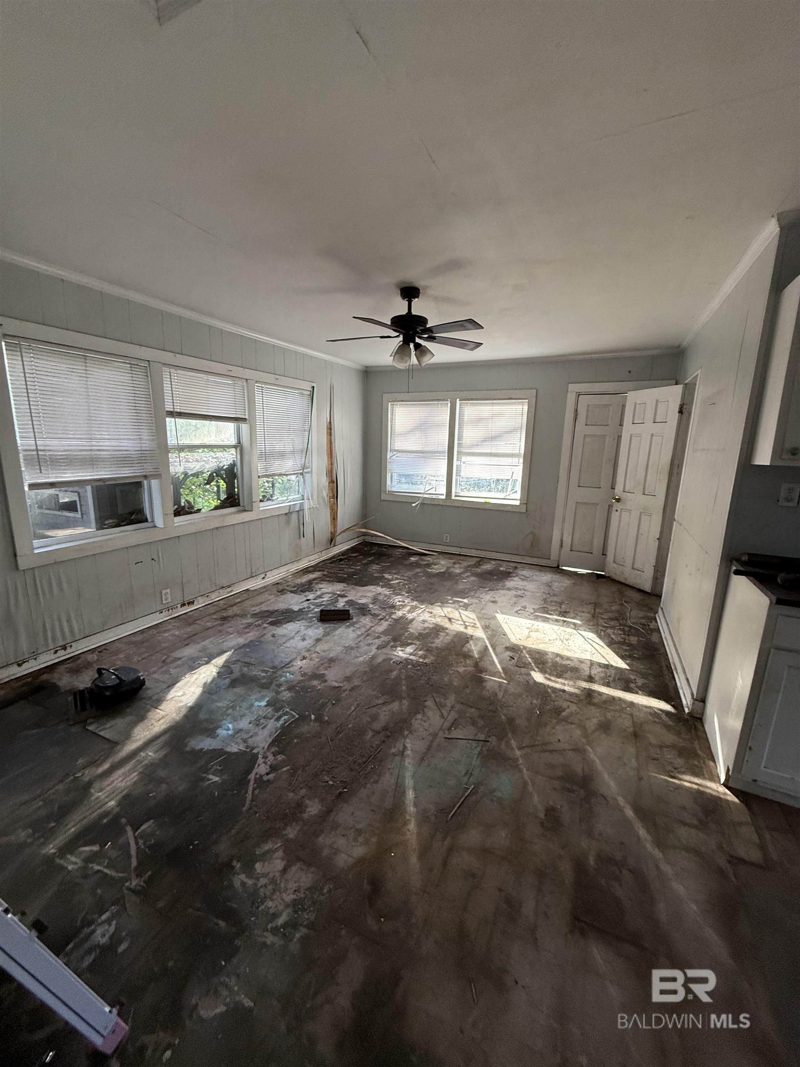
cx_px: 400
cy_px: 534
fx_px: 431
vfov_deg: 102.1
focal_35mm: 14
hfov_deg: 85.7
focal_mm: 2.22
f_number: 2.2
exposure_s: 1/99
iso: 200
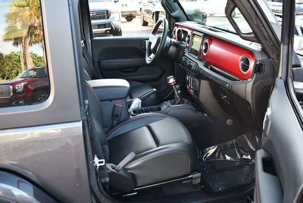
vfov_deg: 36.9
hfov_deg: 53.1
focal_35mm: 36
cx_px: 152
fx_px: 303
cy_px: 102
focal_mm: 18
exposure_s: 1/200
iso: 800
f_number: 3.5
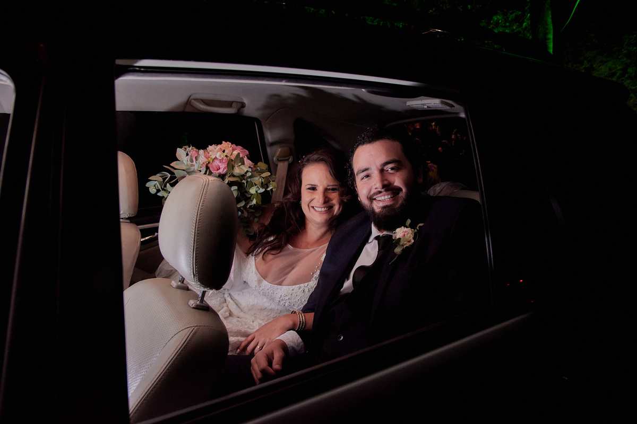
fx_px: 504
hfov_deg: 64.6
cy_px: 212
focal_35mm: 28
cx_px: 318
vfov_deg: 45.7
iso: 800
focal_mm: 19
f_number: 3.5
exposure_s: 1/80
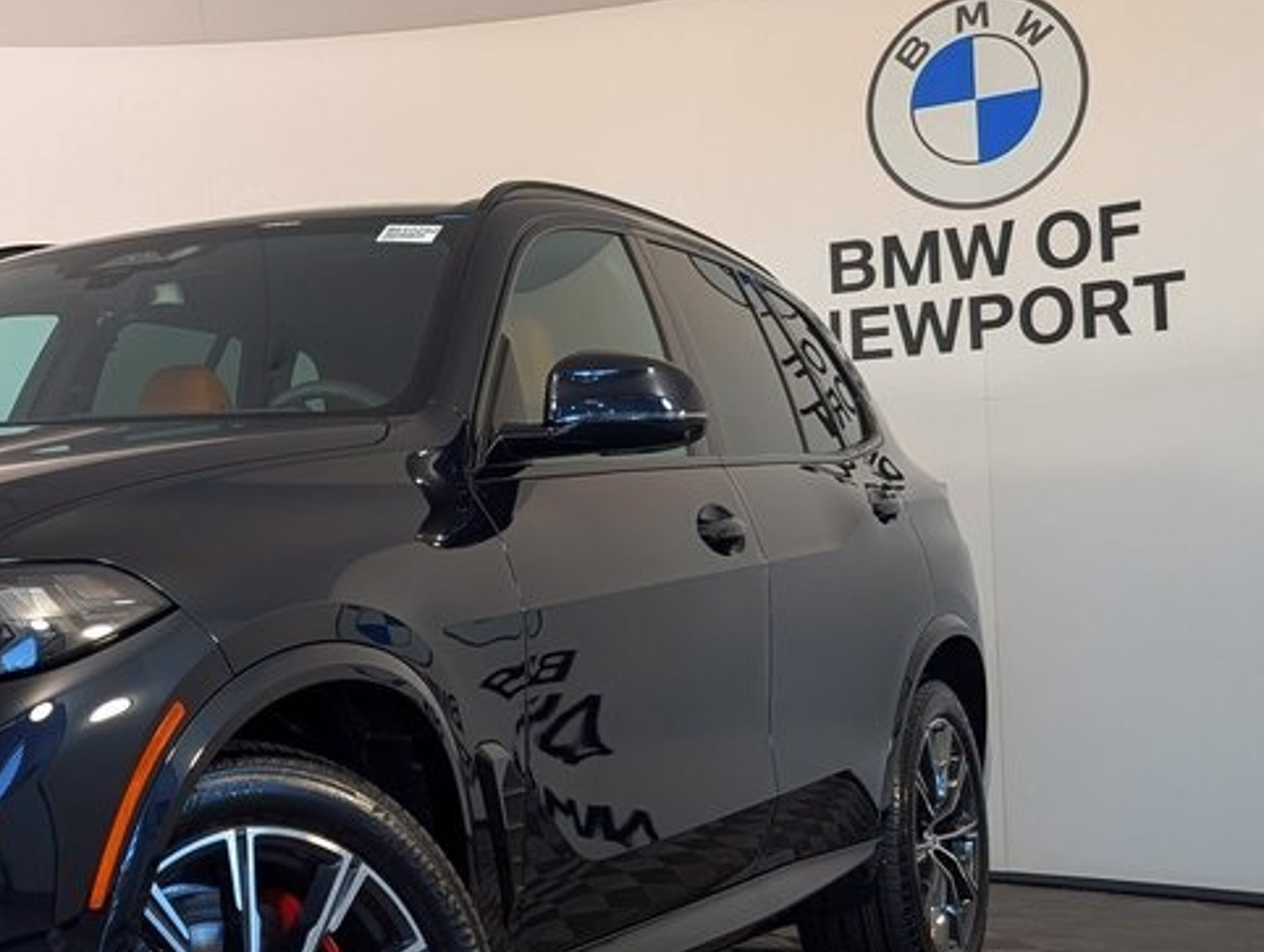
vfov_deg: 28.6
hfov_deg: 33.8
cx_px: -29
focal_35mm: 51
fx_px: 1865
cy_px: 513
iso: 30
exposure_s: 1/103
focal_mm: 6.9
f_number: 1.68
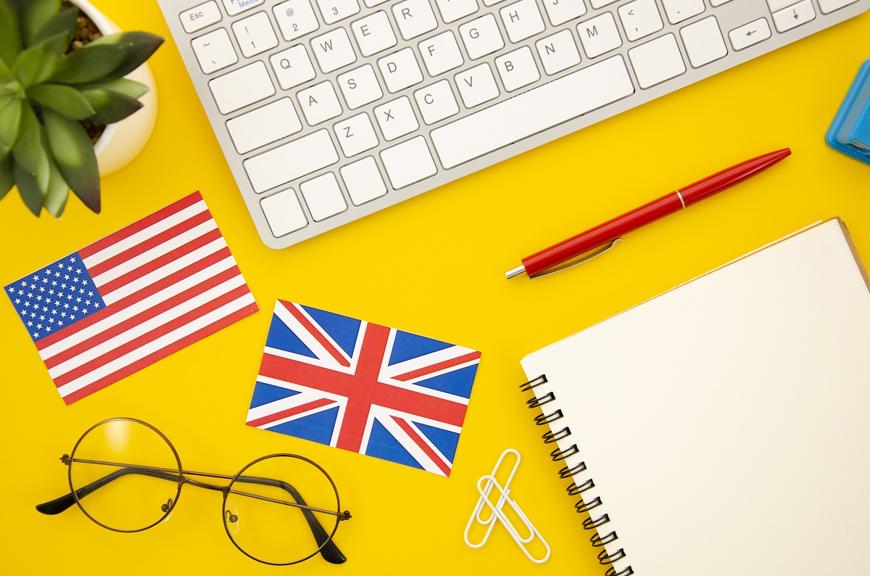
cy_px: 288
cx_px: 435
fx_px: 1266
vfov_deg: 25.6
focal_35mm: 52
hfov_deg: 37.9
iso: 100
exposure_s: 1/50
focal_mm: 35
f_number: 5.6
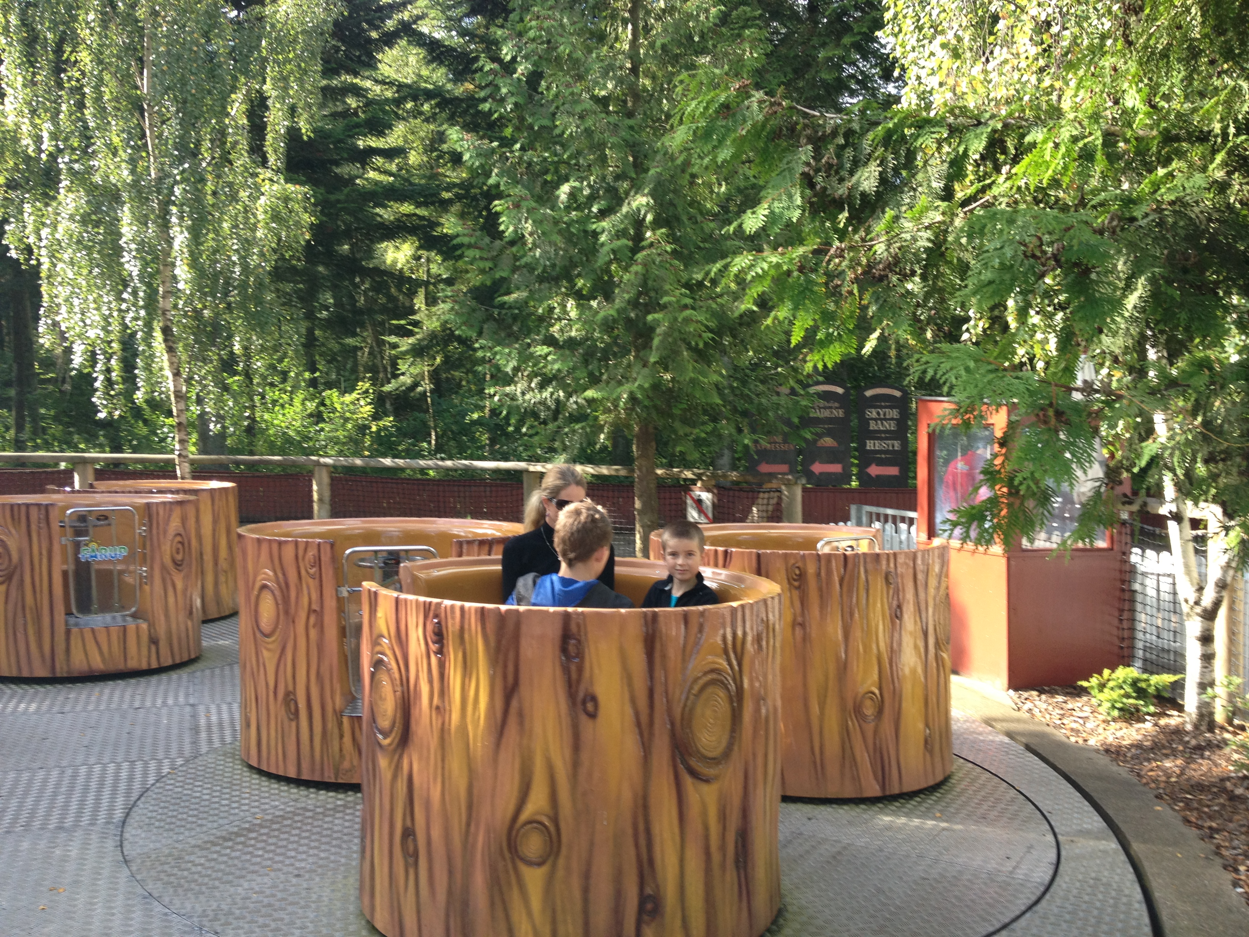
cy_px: 468
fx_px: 1263
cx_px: 624
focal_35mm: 35
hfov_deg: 52.6
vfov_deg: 40.7
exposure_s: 1/227
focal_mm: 4.28
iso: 64
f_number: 2.4
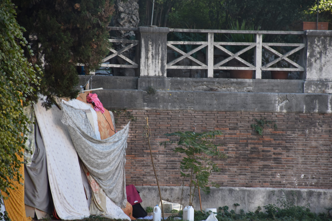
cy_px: 110
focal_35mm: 210
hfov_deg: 9.8
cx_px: 166
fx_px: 1937
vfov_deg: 6.5
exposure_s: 1/200
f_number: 5.6
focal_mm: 140
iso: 320
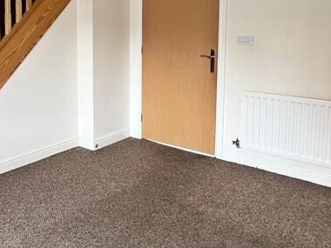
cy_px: 64
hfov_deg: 49.4
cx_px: 64
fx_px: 335
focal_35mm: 35
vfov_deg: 39.6
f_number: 1.8
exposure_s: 1/77
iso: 250
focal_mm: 1.57
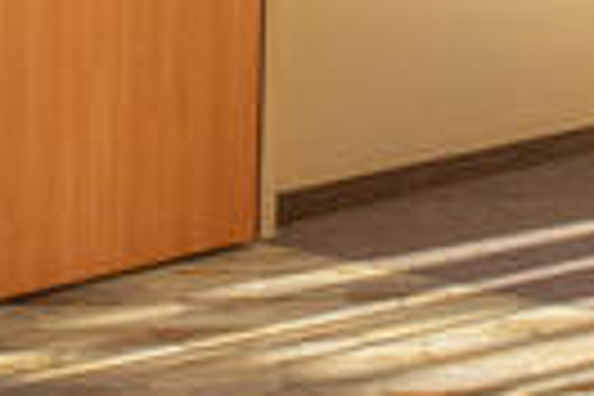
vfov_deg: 10.1
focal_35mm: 127
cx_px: 542
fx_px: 2095
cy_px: -371
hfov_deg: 15.9
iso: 1600
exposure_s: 1/100
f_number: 7.1
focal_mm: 18
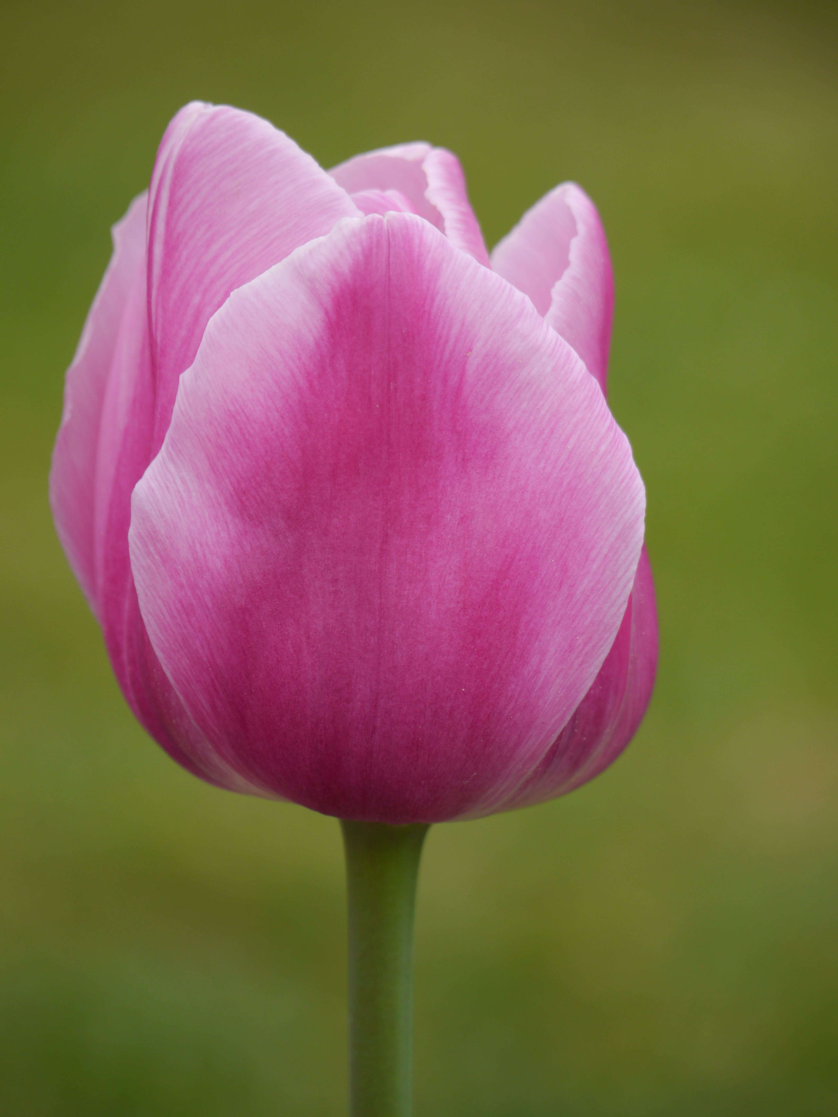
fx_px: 7612
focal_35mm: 236
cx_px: 419
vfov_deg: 8.4
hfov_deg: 6.3
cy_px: 558
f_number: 5.6
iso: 160
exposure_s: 1/250
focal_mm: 118
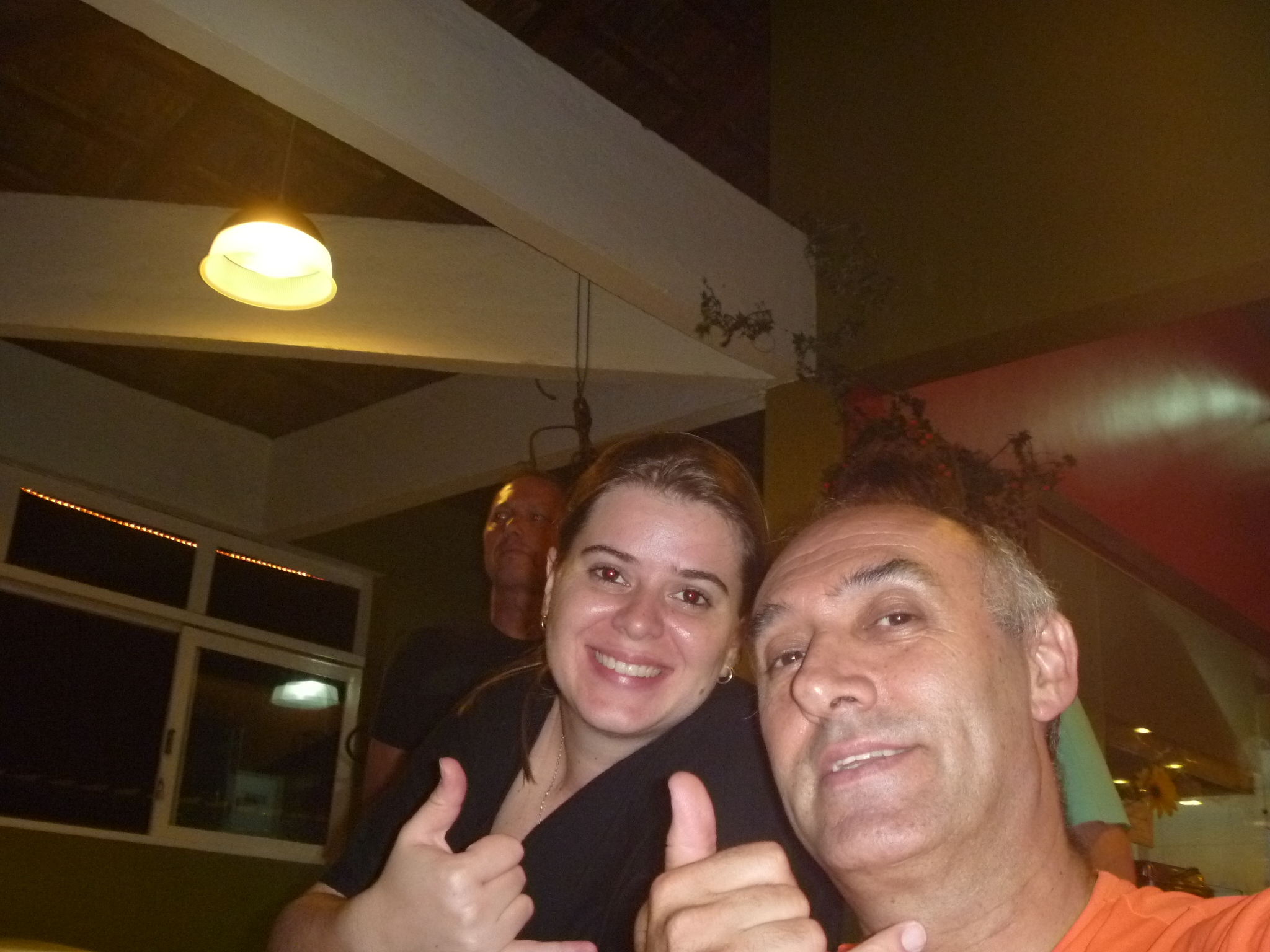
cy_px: 476
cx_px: 635
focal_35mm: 35
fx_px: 1284
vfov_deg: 40.7
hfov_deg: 52.6
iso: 400
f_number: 3.5
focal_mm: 6.3
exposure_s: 1/30
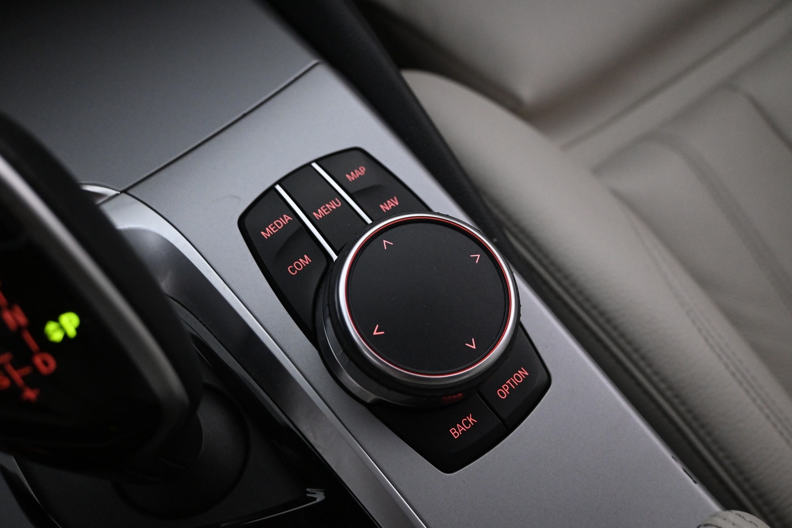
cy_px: 264
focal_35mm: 31
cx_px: 396
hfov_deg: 60.7
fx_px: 676
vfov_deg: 42.6
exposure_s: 1/60
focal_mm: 20.5
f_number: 3.8
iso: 2500
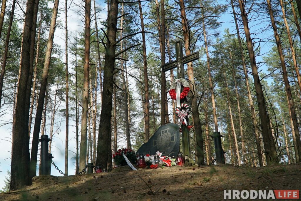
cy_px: 100
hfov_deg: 49.5
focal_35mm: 39
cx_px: 150
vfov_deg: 34.3
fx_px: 326
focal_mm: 26
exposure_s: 1/250
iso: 160
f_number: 7.1
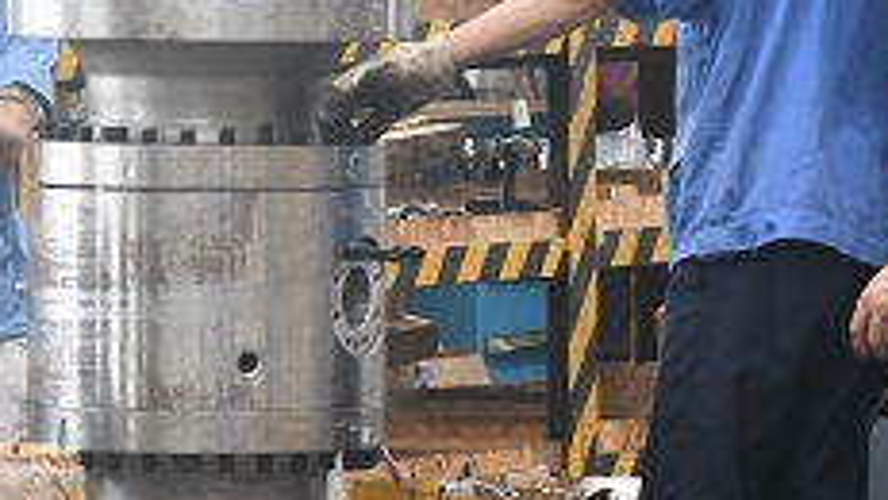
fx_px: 11704
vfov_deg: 2.4
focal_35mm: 497
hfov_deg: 4.3
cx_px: 315
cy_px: 235
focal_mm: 122
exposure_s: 1/200
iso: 1600
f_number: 5.6
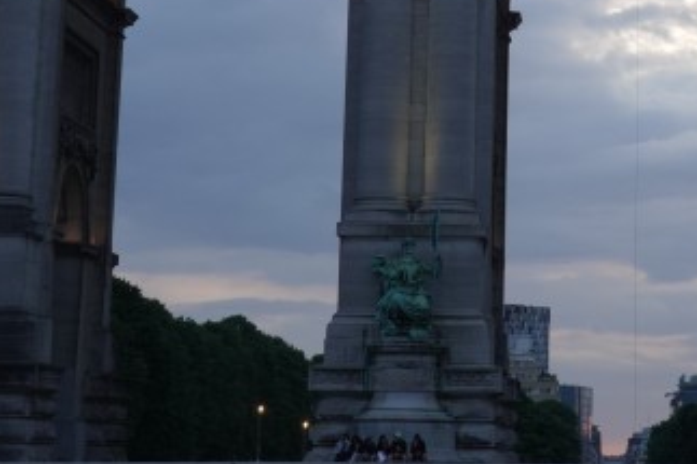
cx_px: 613
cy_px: -159
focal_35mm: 127
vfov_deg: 10.5
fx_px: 2457
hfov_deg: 16.0
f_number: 4.5
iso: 200
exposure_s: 1/100
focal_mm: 14.99
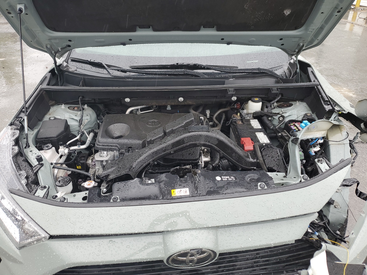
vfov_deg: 53.1
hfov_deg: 67.3
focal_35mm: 26
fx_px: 276
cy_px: 138
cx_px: 184
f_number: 1.5
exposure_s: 1/217
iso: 50
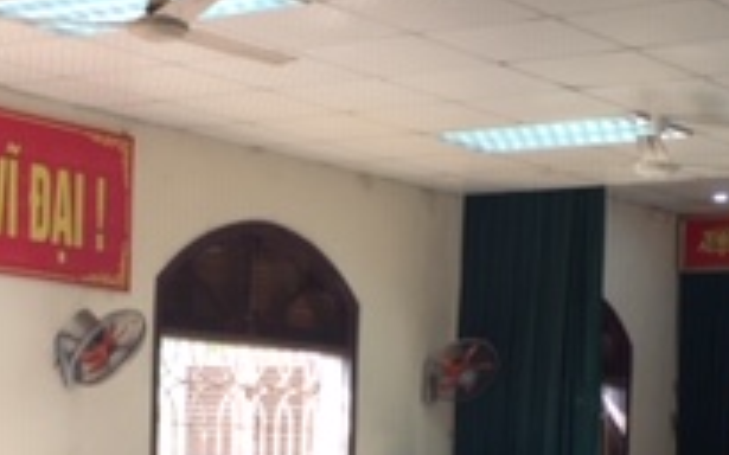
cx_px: 324
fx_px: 1907
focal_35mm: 96
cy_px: 601
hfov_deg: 21.6
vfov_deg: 13.1
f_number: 2.2
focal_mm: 4.15
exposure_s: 1/50
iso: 40
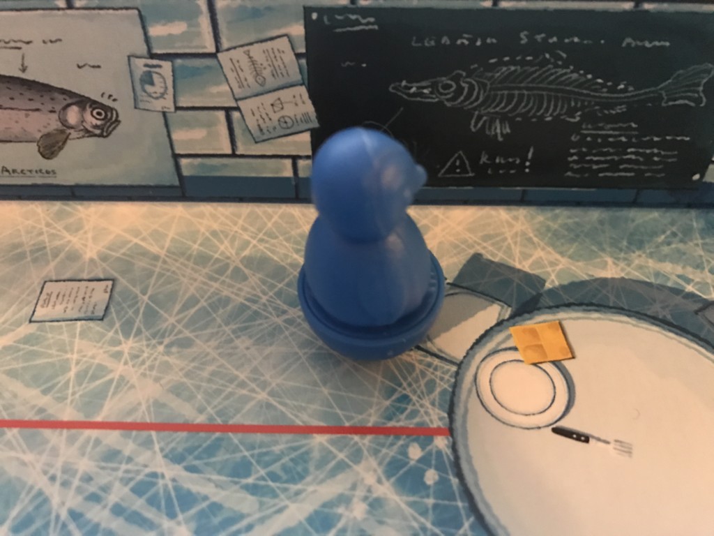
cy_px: 268
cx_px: 357
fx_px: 578
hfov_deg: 63.4
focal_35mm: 28
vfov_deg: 49.7
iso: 100
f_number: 1.8
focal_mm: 3.99
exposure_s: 1/4
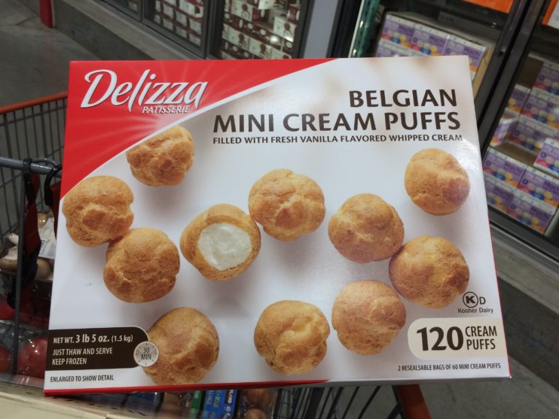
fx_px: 485
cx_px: 282
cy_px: 214
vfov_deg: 46.8
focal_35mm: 30
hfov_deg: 59.9
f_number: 2.2
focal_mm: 4.15
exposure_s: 1/40
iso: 40
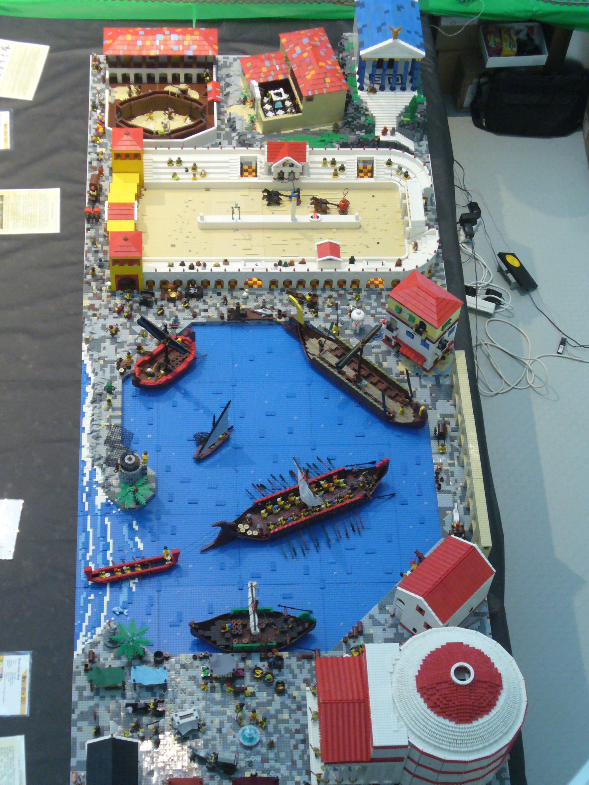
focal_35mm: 65
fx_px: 1475
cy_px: 418
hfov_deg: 22.6
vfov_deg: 29.8
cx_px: 308
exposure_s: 1/20
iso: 200
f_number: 3.1
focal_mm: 9.9
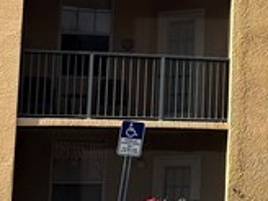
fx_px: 1161
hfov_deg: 12.3
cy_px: 18
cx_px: 438
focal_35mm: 150
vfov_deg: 9.8
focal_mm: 6.76
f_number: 1.78
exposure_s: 1/4673
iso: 80
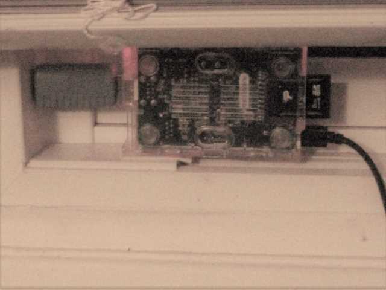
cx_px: 193
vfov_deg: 36.8
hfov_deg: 47.9
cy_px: 145
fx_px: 435
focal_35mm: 39
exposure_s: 1/25
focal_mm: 7.1
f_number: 3.2
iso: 800
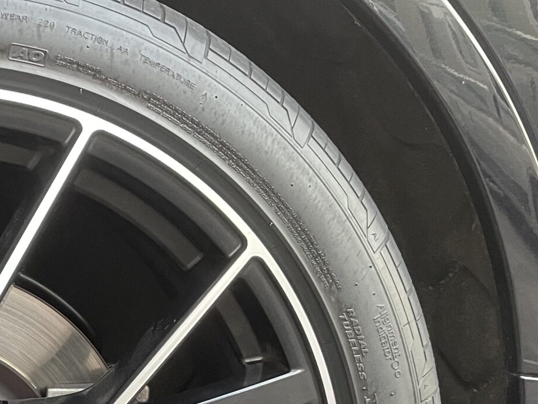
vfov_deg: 19.9
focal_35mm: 70
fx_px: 1088
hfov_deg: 26.2
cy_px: 468
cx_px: -6
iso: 320
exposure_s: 1/50
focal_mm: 5.1
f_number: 1.6
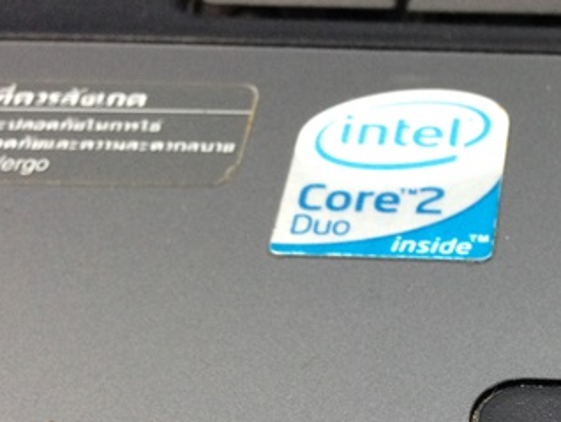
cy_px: 431
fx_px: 1346
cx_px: 568
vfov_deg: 17.4
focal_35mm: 83
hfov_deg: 22.6
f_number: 2.4
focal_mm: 4.12
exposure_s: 1/20
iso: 125
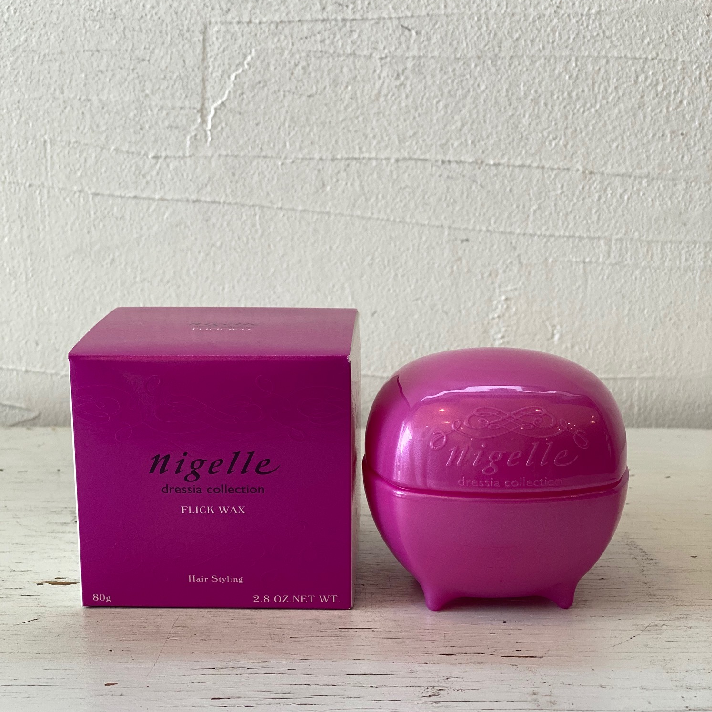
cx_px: 353
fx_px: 1443
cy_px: 474
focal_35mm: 62
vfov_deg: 27.6
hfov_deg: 27.7
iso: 32
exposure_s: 1/120
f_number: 2
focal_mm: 6
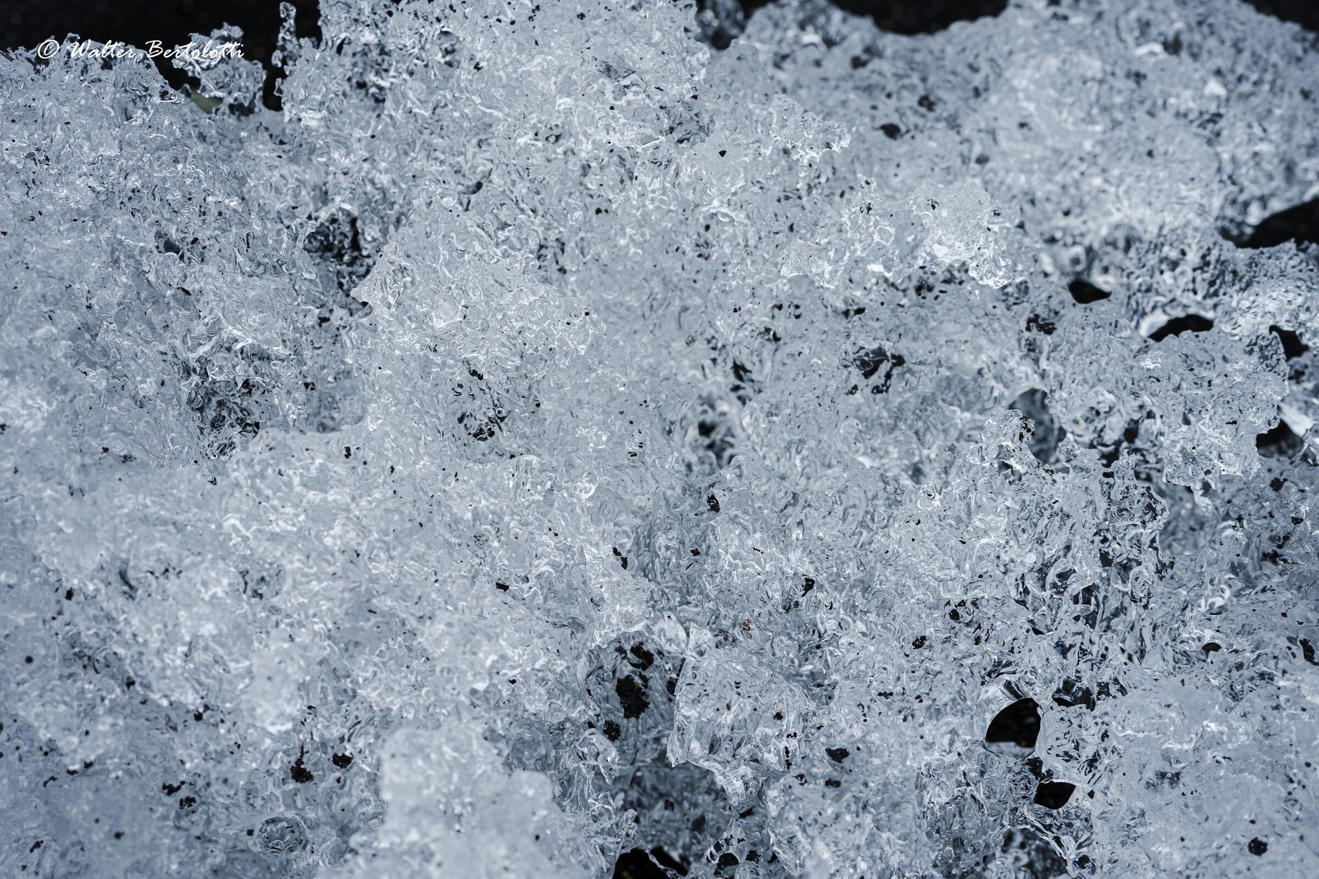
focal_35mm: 78
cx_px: 660
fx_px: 2858
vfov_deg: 17.5
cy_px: 440
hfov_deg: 26.0
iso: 50
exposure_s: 1/25
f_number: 10
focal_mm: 78
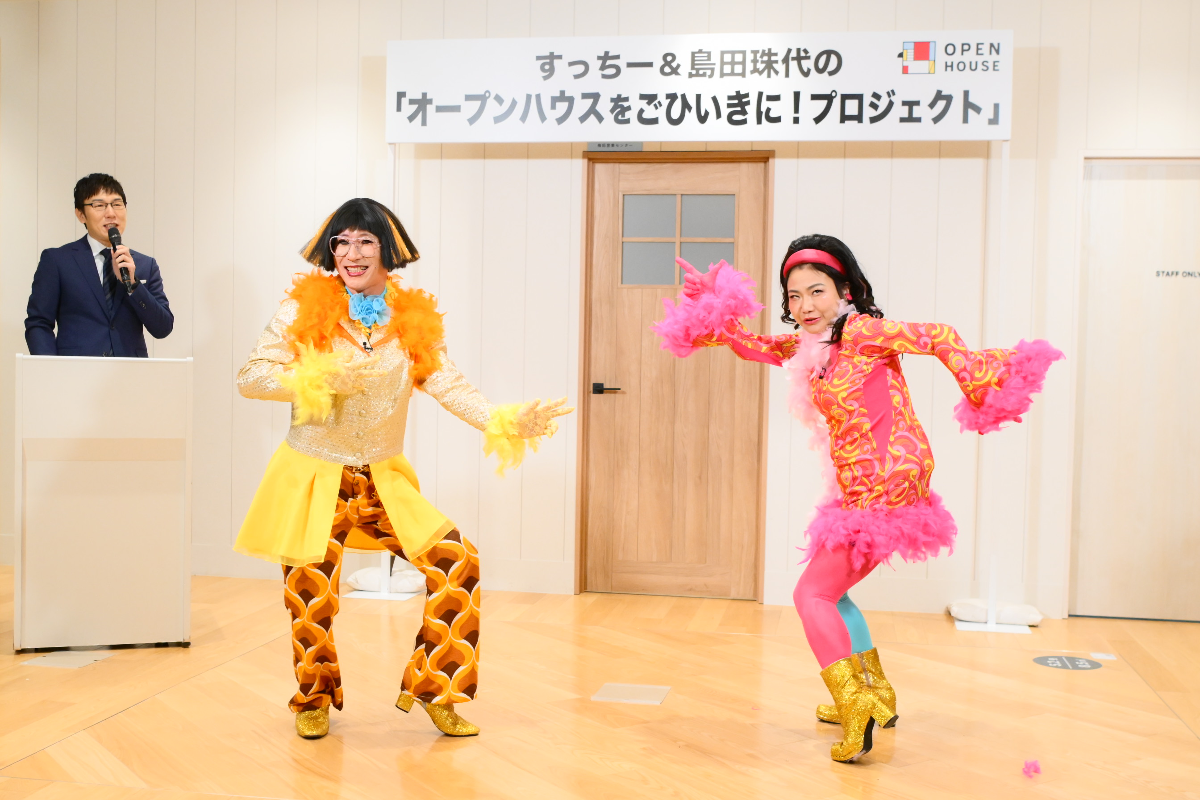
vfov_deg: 31.2
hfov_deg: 45.4
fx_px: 1433
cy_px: 400
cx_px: 600
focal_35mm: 43
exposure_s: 1/400
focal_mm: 29
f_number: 4
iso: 3200
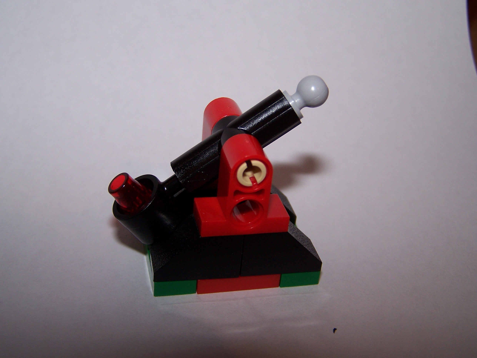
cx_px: 238
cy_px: 179
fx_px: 703
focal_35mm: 51
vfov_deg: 28.6
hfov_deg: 37.5
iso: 80
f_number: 3
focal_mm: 8.5
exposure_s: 1/60
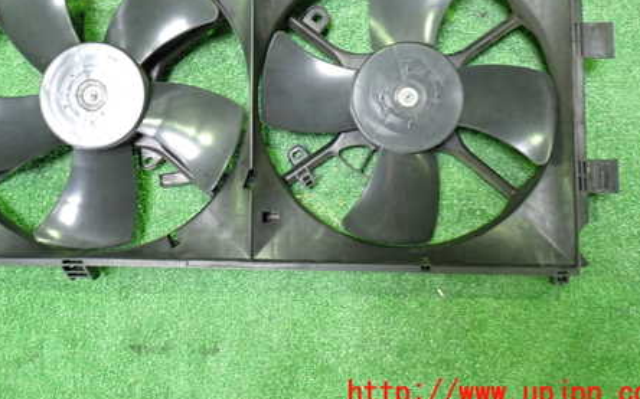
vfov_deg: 29.2
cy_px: 88
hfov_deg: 45.8
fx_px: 750
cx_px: 241
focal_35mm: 43
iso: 500
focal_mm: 5.4
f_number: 2.3
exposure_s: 1/30
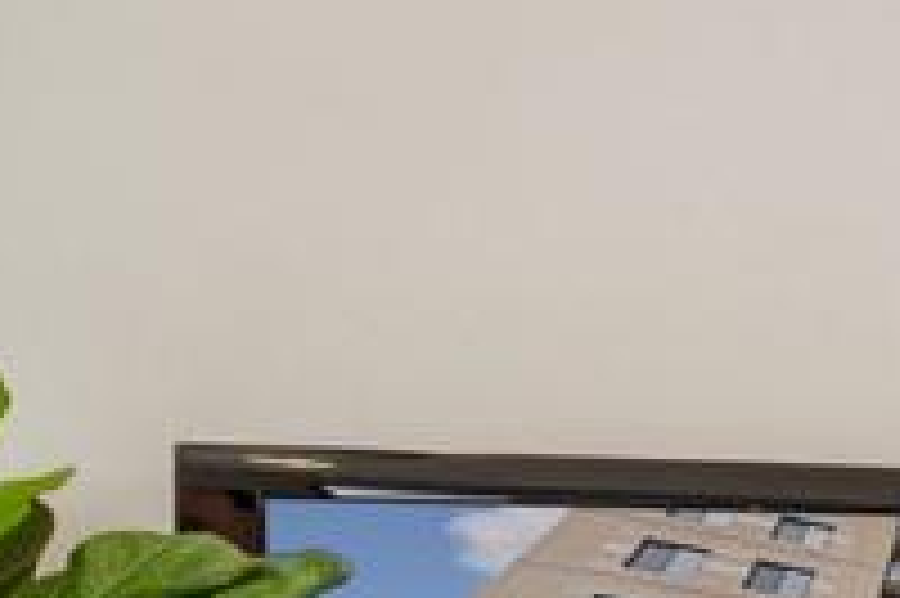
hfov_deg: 9.5
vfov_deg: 12.4
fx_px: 2698
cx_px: 3186
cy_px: 706
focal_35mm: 108
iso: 250
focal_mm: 10
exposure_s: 1/10
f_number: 9
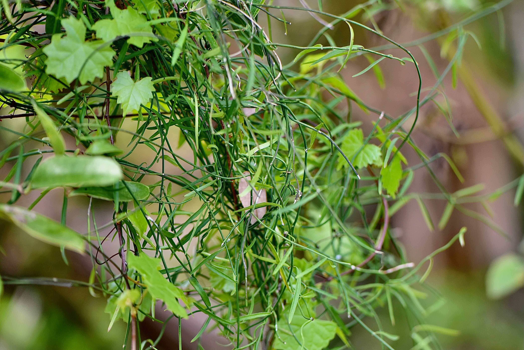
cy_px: 175
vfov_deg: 13.1
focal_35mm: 105
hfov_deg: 19.4
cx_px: 262
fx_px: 1529
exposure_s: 1/320
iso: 500
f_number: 4.5
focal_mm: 105
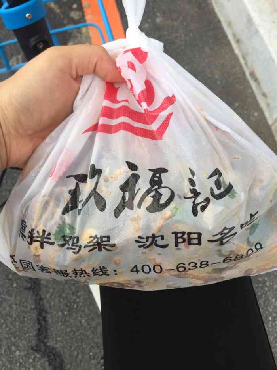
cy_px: 185
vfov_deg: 61.7
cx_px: 138
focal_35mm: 29
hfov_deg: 48.2
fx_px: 309
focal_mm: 4.15
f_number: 2.2
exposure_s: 1/109
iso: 32
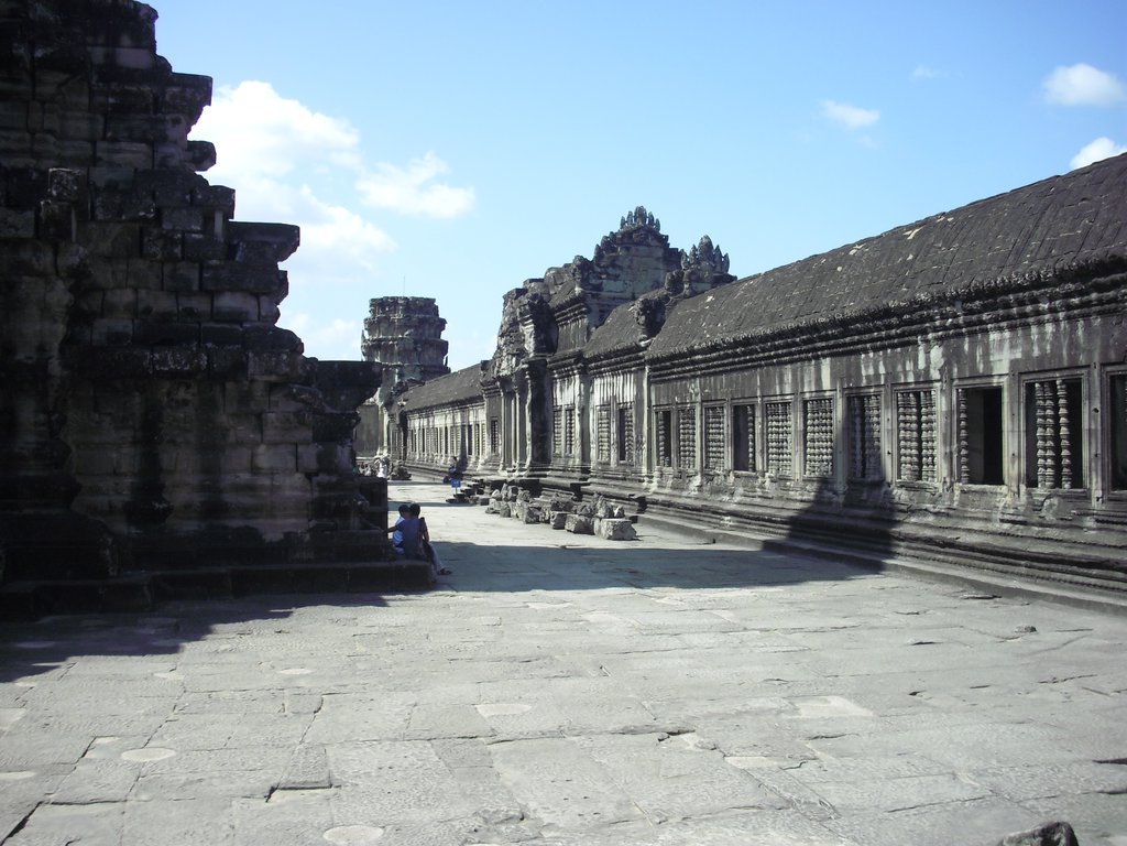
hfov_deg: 49.0
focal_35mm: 38
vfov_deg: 37.7
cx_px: 564
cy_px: 423
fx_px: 1237
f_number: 8
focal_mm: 6.2
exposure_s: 1/160
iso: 100
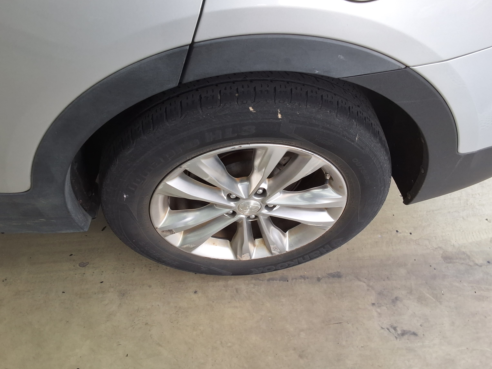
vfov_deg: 46.8
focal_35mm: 30
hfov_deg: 59.9
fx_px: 426
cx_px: 258
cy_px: 183
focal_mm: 2.91
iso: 32
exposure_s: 1/152
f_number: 1.9
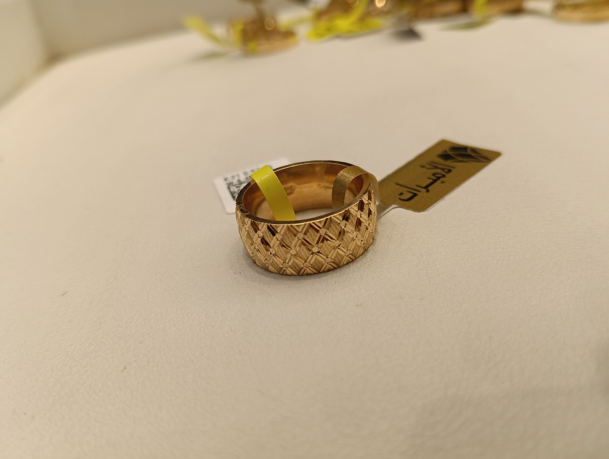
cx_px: 304
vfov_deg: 51.5
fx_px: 476
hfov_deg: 65.2
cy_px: 230
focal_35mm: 27
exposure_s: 1/100
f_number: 1.8
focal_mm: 3.98
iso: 100
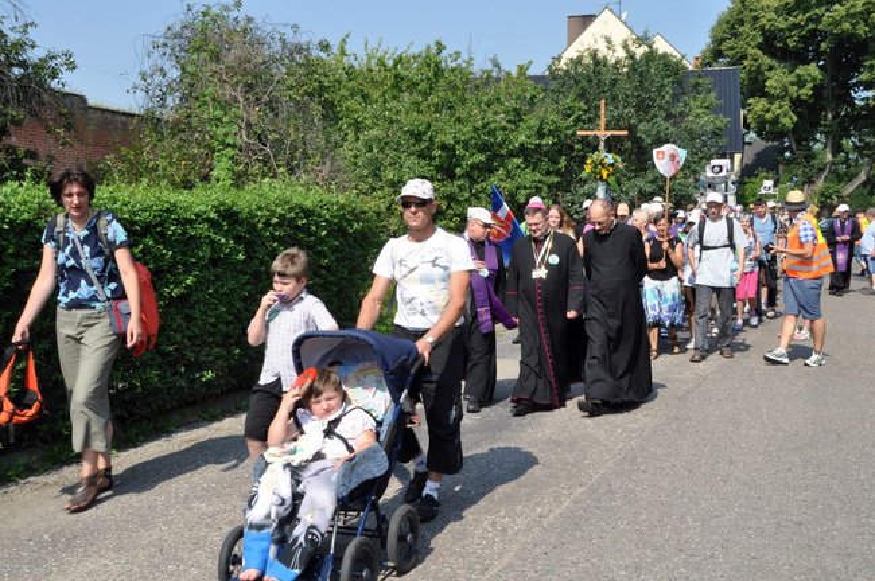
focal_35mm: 38
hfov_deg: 51.3
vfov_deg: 35.4
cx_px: 438
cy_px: 290
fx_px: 911
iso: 200
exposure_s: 1/60
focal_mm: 25
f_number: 22
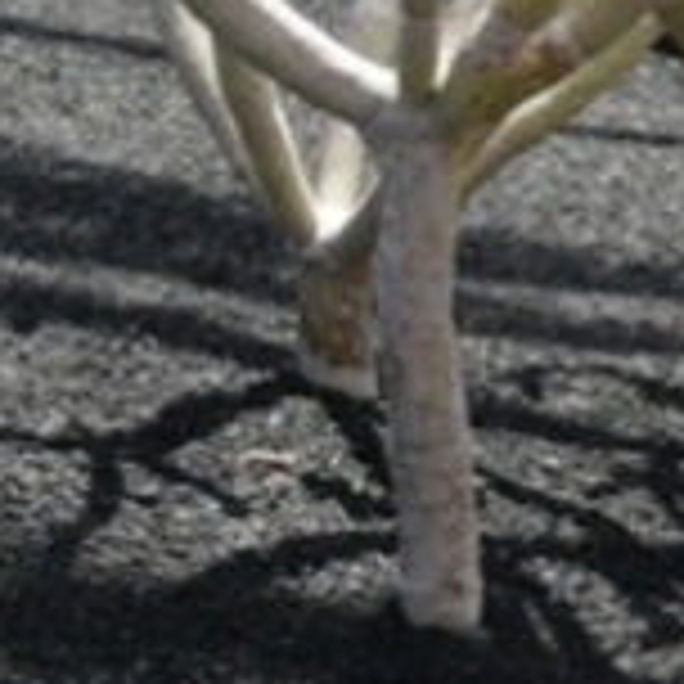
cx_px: 758
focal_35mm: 177
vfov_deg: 9.6
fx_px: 3957
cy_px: -349
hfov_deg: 9.8
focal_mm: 6.5
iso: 100
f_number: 5
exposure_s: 1/200
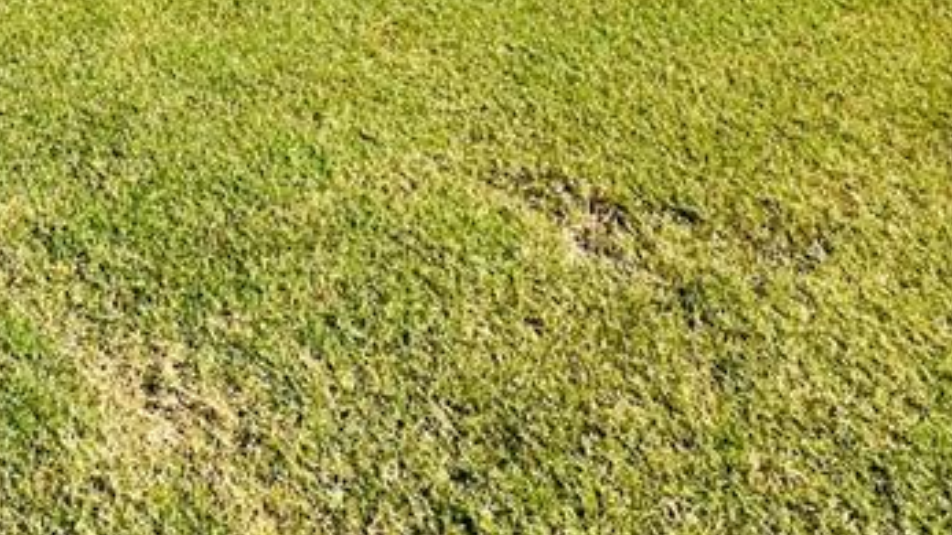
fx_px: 1136
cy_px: -429
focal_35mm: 45
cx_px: 8
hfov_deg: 40.1
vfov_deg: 19.6
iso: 50
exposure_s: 1/1689
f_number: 2.2
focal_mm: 2.22
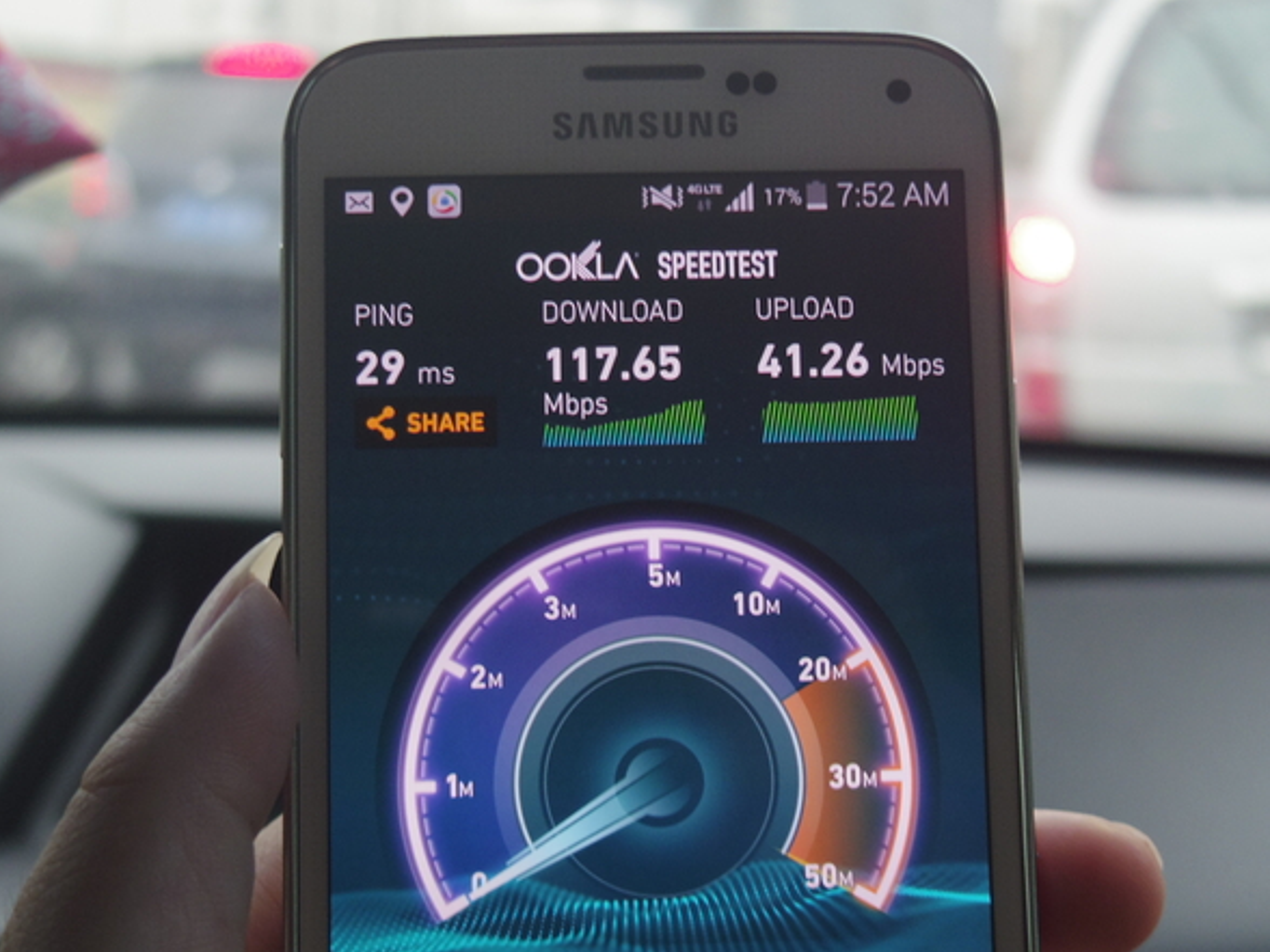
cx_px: 657
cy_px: 404
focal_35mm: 64
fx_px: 2348
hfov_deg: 30.3
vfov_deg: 22.9
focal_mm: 8.5
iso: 200
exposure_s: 1/100
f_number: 1.9
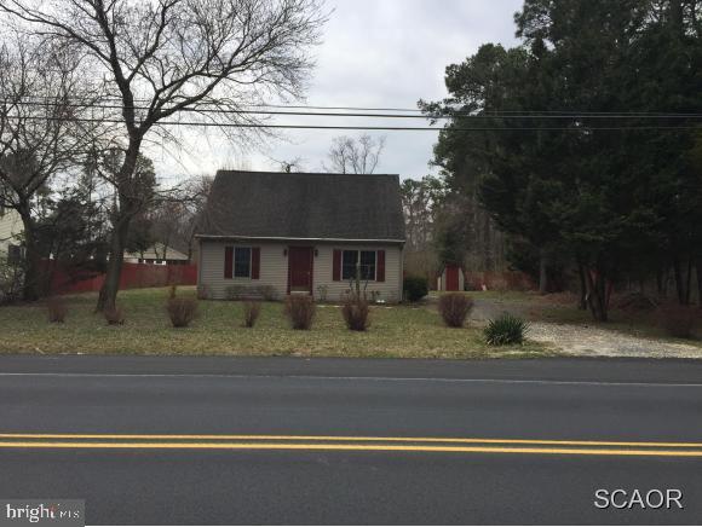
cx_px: 351
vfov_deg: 48.3
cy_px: 264
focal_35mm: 29
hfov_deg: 61.6
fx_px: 589
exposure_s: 1/1721
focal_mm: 4.15
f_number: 2.2
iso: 32
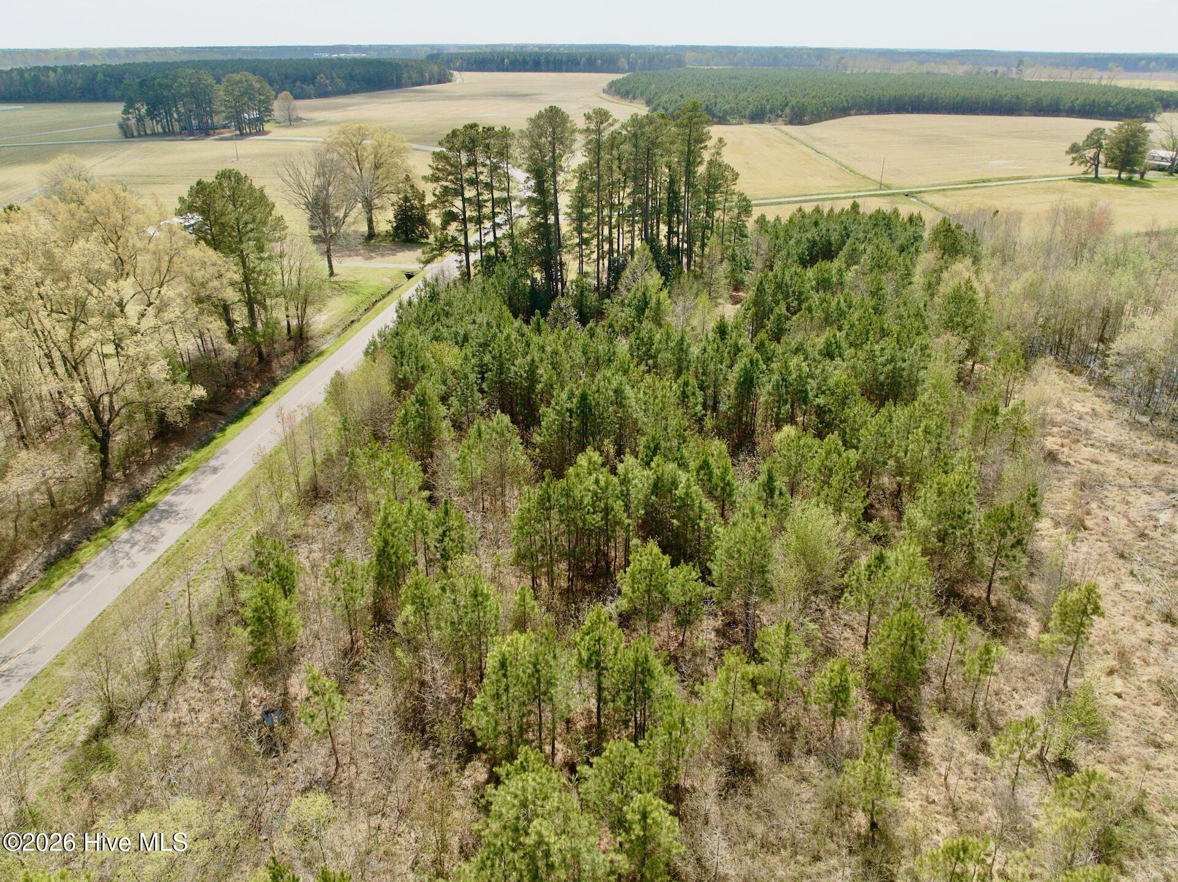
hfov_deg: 71.6
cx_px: 589
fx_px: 816
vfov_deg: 56.8
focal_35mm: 24
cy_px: 441
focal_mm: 12.29
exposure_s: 1/2000
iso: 230
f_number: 2.8
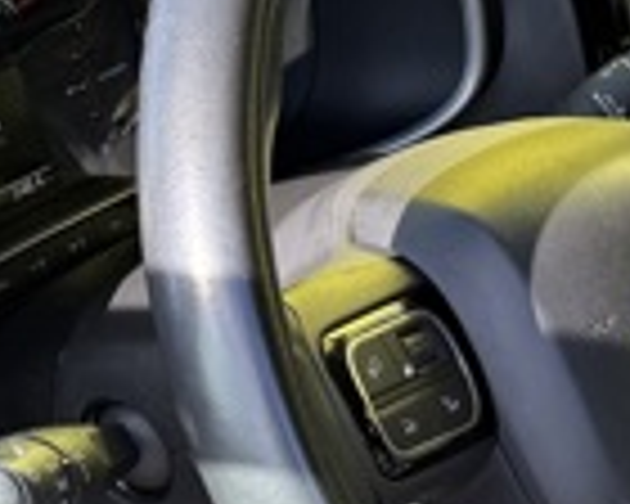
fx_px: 2499
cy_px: 765
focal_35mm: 134
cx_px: 1035
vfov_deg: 11.1
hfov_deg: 13.3
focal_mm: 6.76
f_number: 1.78
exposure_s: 1/473
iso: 80
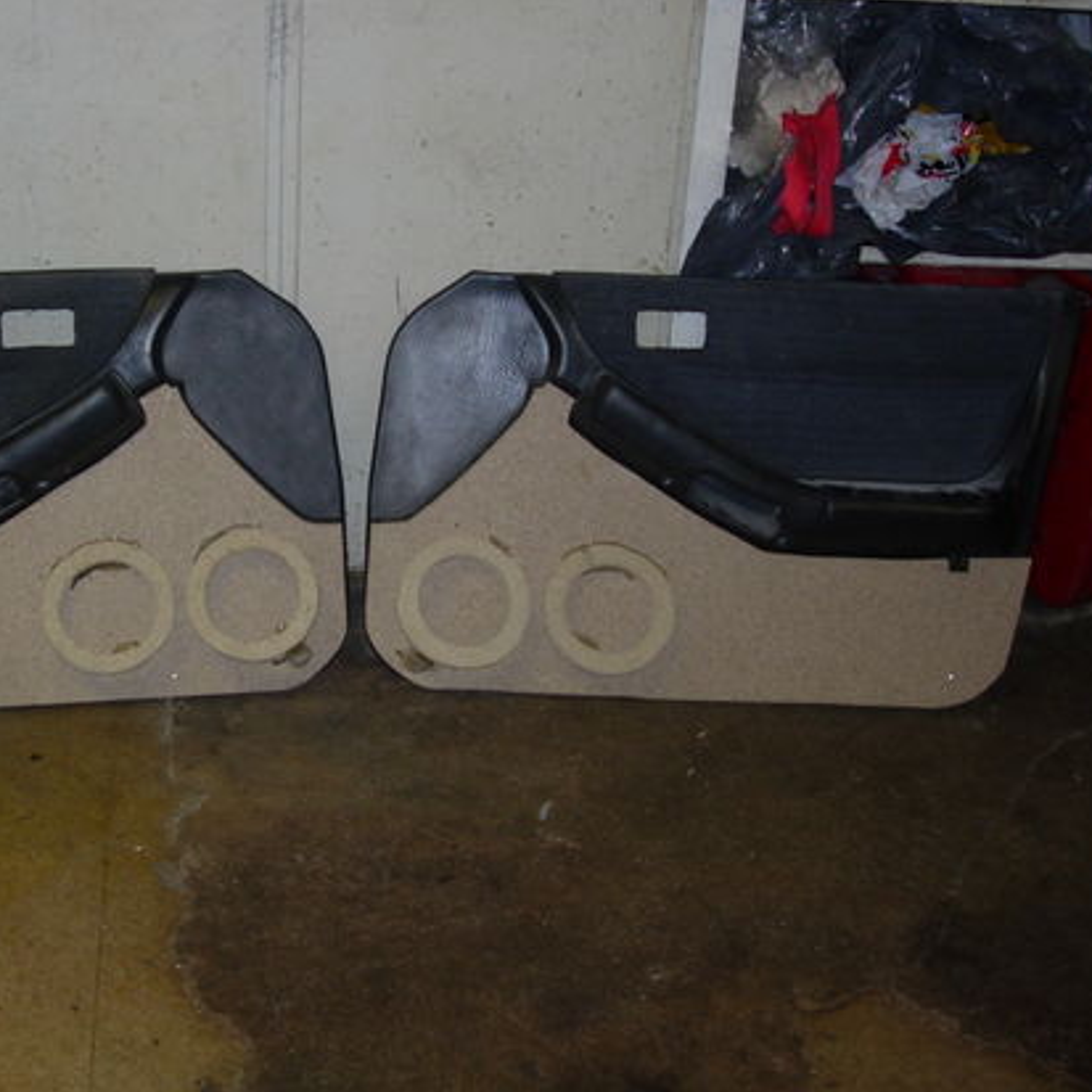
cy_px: 524
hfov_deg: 32.4
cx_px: 328
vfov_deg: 32.8
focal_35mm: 52
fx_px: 1856
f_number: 2.8
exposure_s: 1/64
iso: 79
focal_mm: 7.8
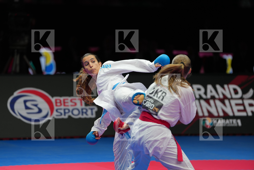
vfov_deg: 6.9
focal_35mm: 200
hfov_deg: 10.3
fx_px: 1411
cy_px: 85
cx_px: 127
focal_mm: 200
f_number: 2.8
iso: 400
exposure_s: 1/1000
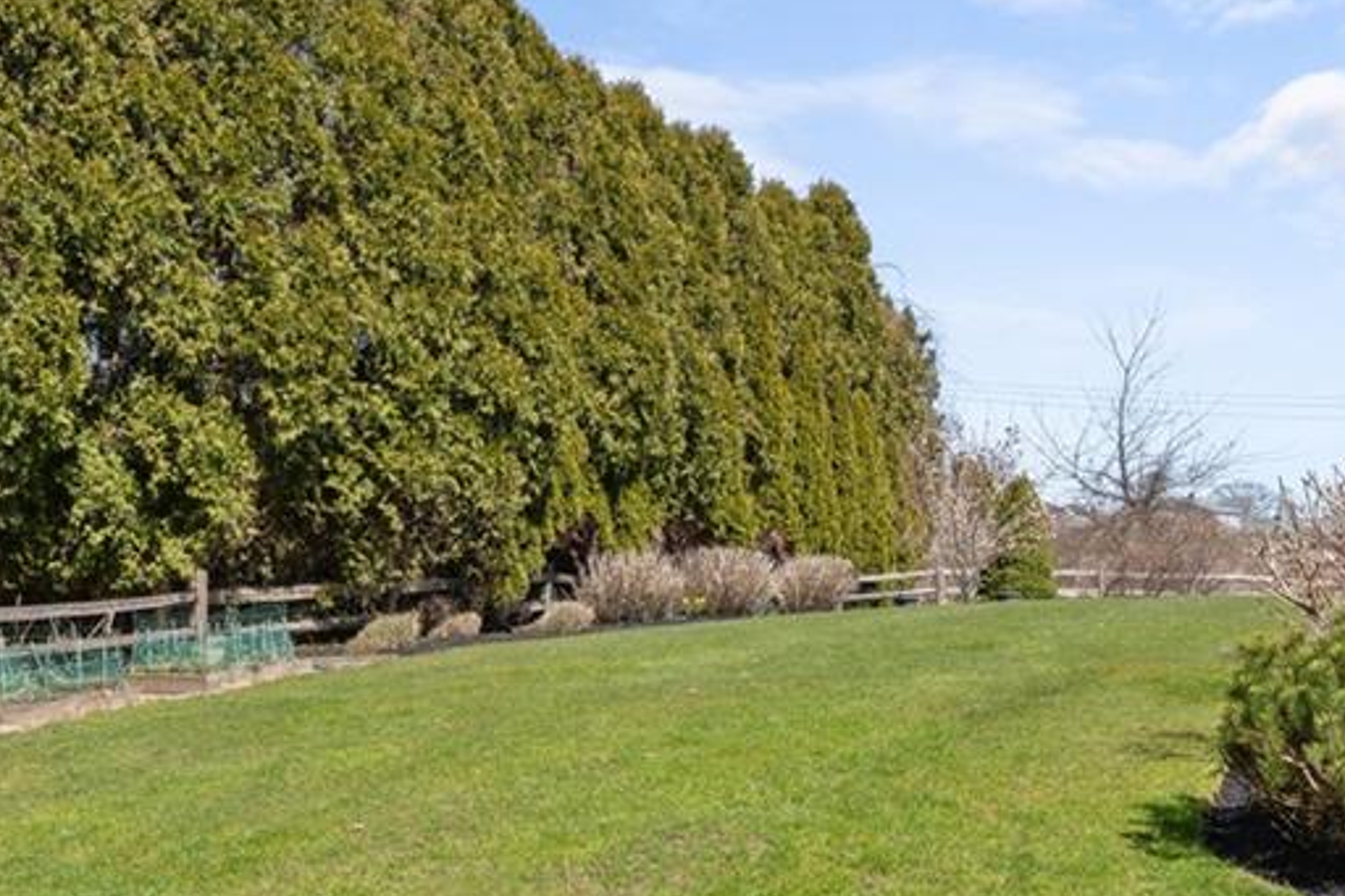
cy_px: 552
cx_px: 578
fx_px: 1232
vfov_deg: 39.7
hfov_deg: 57.0
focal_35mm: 33
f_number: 7.1
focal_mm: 11
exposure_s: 1/200
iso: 100
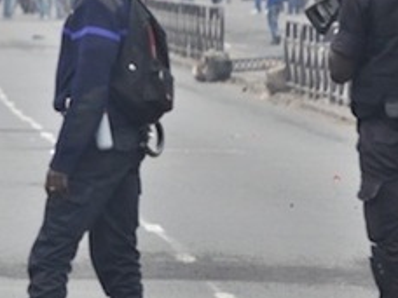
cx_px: -201
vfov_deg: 1.8
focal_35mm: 838
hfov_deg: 2.4
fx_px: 9635
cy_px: 73
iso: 800
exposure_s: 1/2000
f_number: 5.6
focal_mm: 190
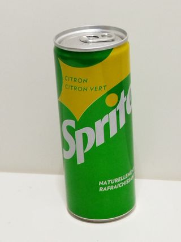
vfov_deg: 65.3
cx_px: 90
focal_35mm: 27
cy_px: 121
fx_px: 188
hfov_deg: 51.3
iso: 104
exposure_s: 1/100
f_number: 1.79
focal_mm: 4.71
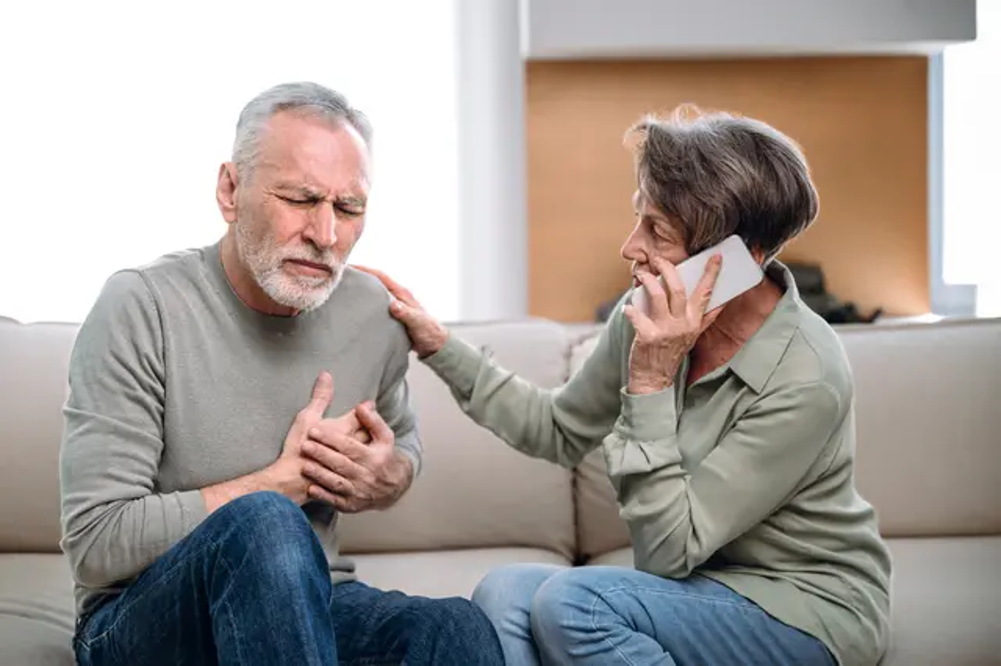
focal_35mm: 70
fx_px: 1945
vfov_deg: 19.4
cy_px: 333
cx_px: 500
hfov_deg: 28.9
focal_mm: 70
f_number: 2.8
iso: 720
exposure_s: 1/200
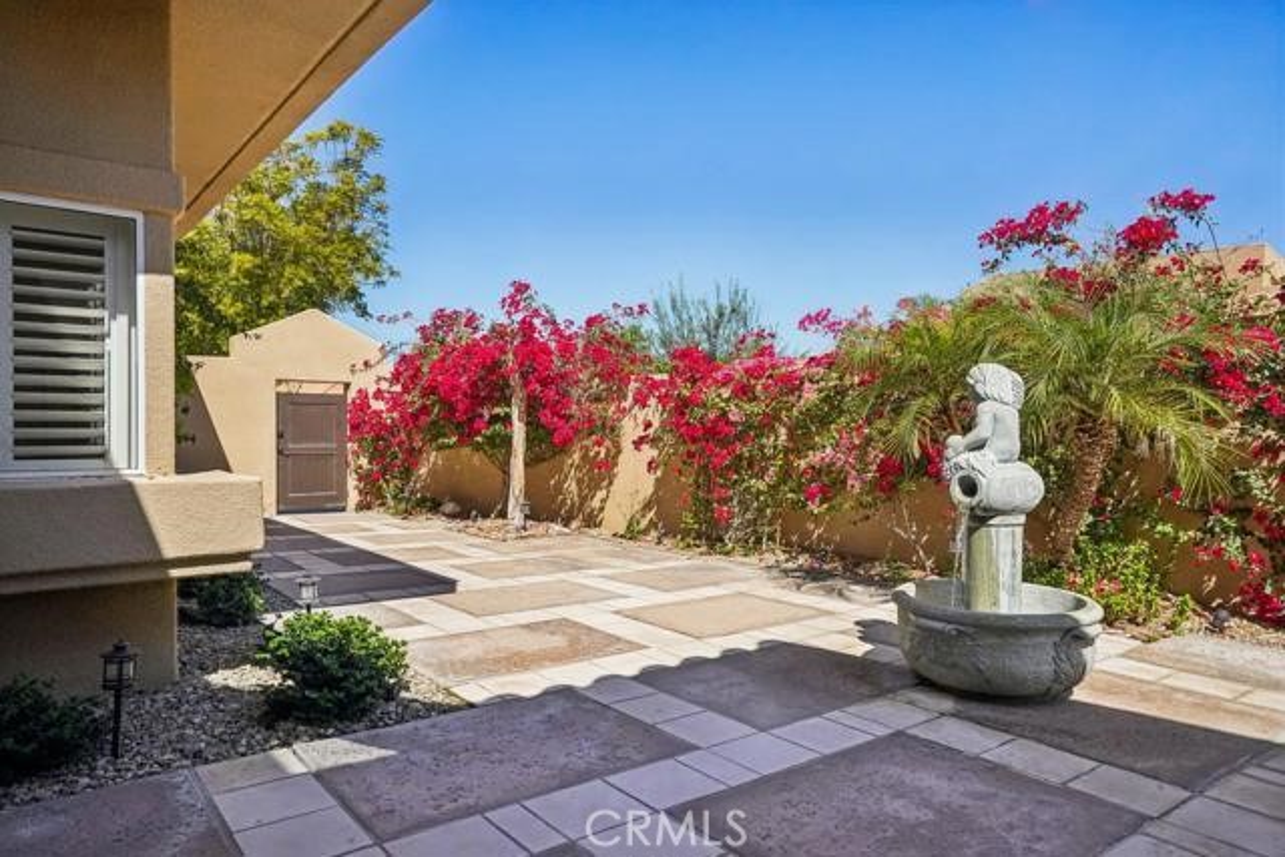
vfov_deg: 55.1
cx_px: 642
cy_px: 428
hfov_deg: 76.1
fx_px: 821
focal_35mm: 23
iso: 3200
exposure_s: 1/3000
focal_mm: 23
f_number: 16
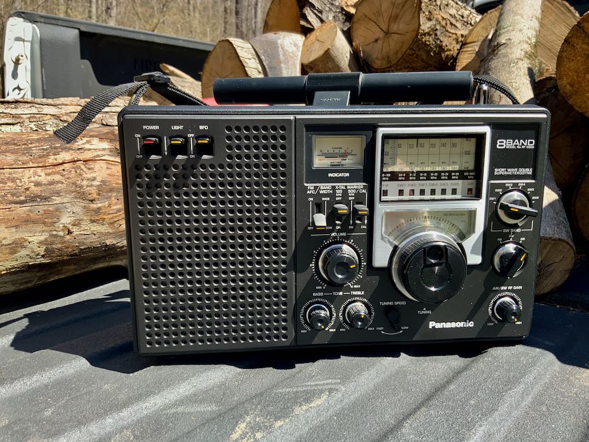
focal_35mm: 29
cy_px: 221
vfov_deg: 48.2
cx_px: 294
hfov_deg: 61.7
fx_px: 493
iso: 16
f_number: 1.8
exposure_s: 1/519
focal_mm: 3
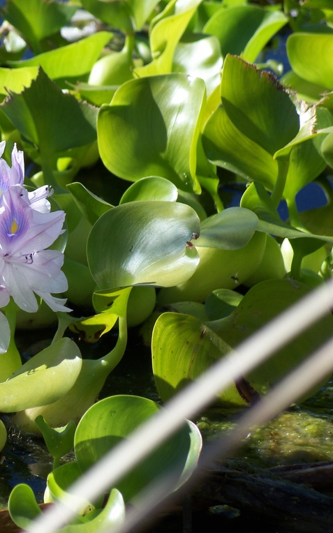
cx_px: -8
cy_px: 266
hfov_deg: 5.0
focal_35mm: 263
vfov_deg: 8.0
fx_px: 3822
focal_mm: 38.8
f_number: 4.4
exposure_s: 1/400
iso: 64
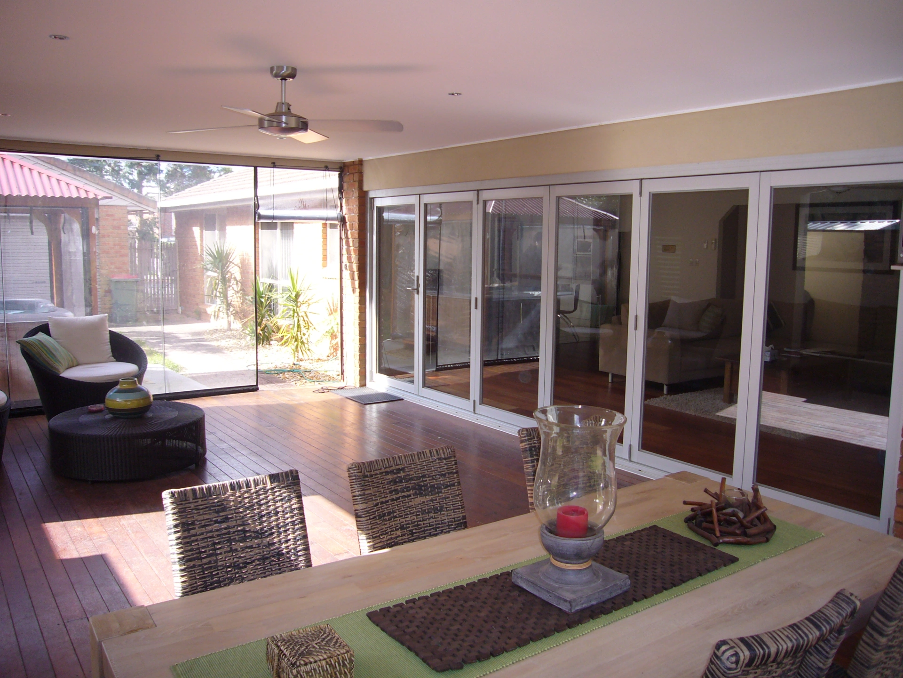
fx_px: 730
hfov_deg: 63.4
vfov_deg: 49.7
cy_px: 339
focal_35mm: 28
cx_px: 452
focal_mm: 4.6
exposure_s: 1/125
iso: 80
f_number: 2.8
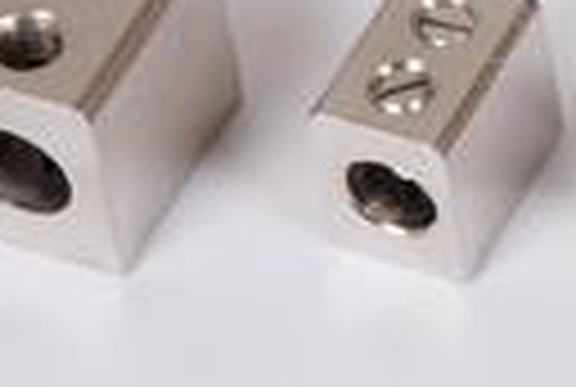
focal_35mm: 613
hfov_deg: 3.3
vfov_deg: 2.3
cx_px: 950
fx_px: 9830
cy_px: -128
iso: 200
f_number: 20
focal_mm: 105
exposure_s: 1/125
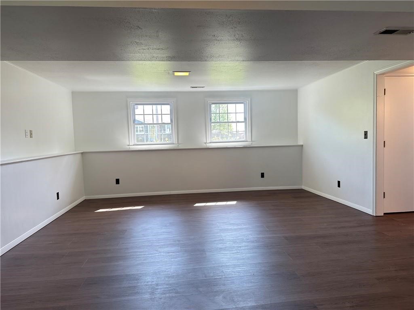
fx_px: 287
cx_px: 207
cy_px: 155
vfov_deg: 56.8
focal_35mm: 24
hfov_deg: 71.6
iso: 100
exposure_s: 1/120
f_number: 1.78
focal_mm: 6.86
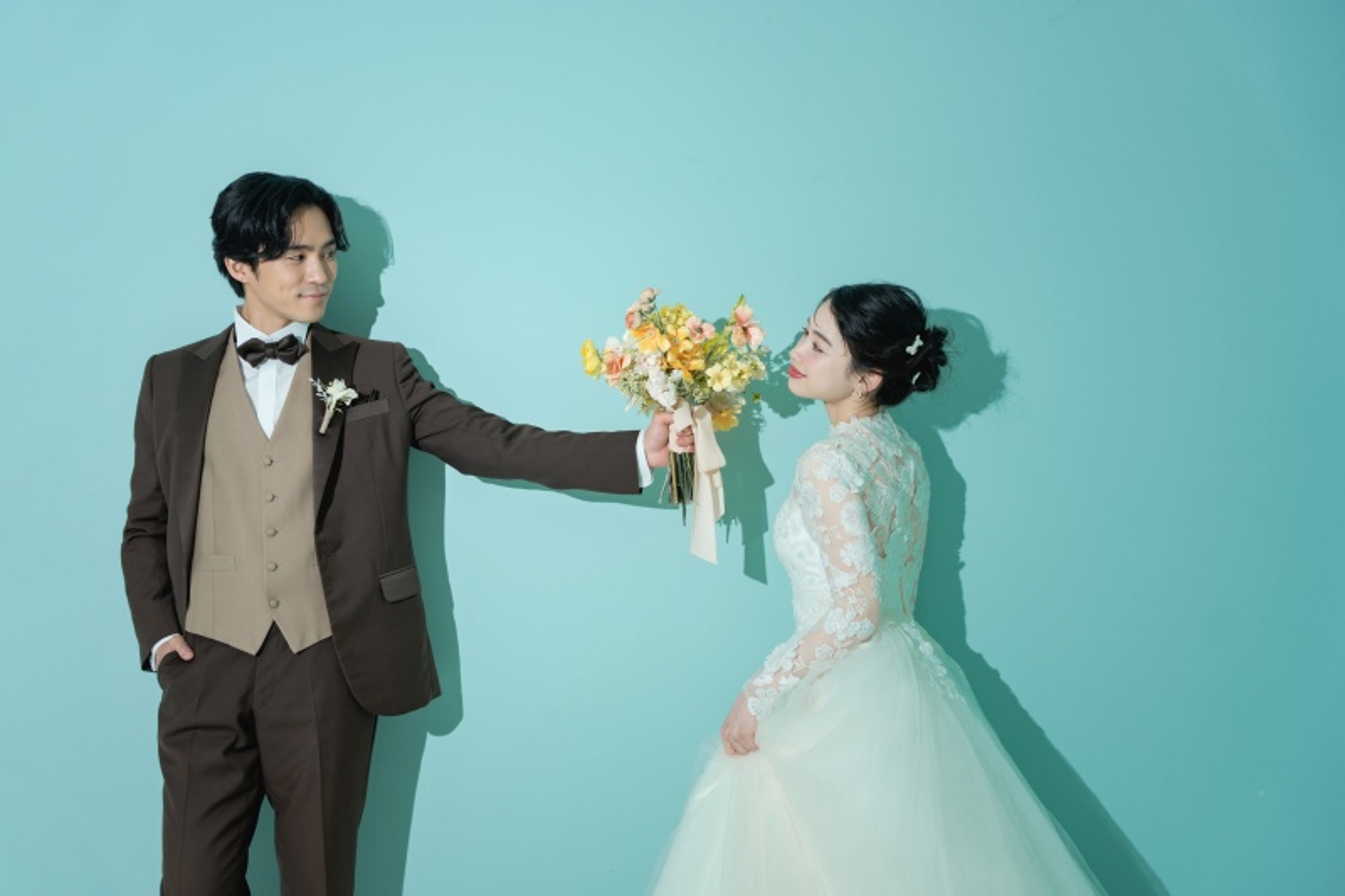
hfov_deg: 41.8
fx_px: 1763
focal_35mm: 47
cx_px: 672
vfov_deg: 28.5
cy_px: 448
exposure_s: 1/80
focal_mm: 47.2
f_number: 2.8
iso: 100
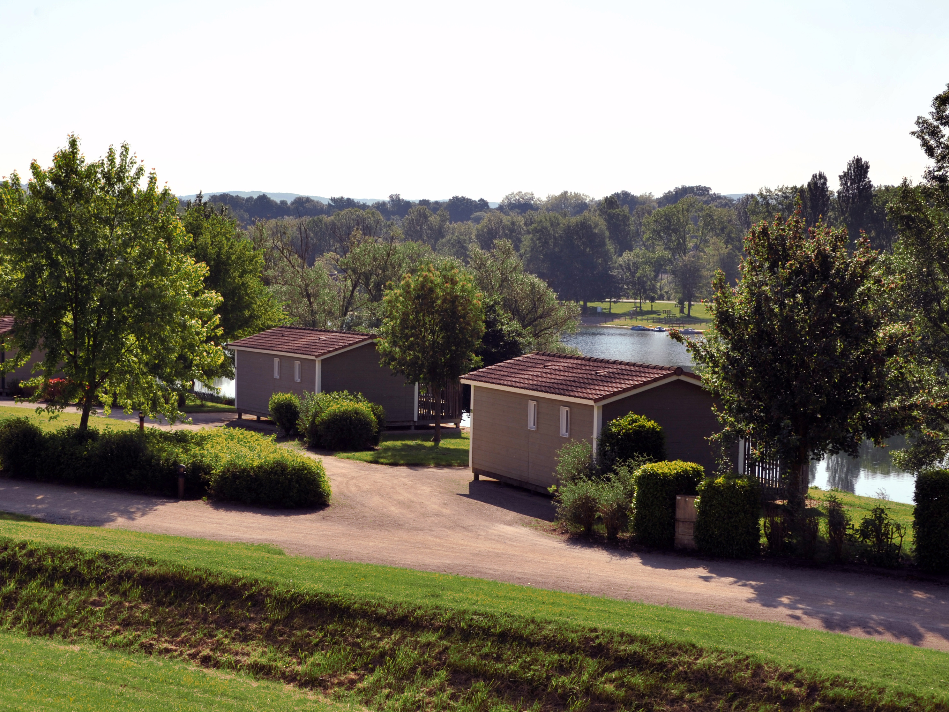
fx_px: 1810
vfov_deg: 22.2
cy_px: 411
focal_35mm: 66
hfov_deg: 29.3
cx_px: 378
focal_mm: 48
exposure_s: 1/320
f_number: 9
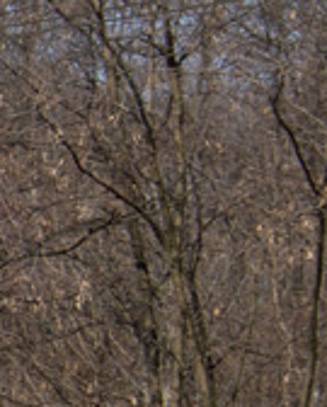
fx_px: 5445
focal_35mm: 451
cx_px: -996
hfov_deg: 3.3
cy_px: 373
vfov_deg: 4.3
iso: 100
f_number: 7.1
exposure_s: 1/800
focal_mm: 45
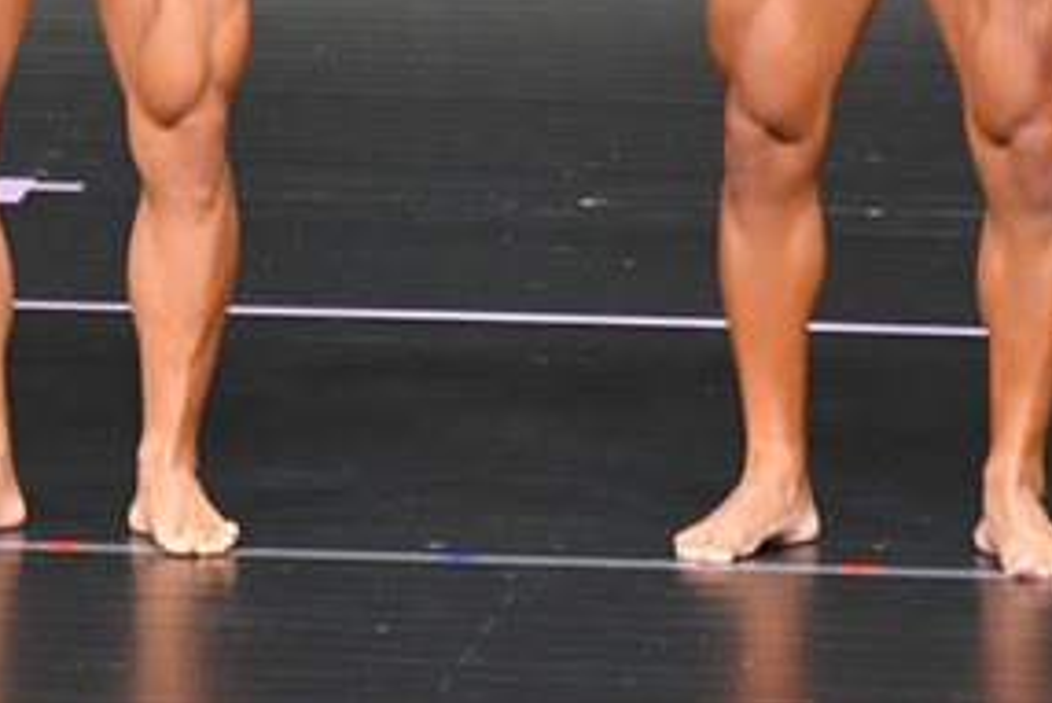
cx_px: 149
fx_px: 24938
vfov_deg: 1.6
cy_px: -243
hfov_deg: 2.4
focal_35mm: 853
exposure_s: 1/400
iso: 5000
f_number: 5.6
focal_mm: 210
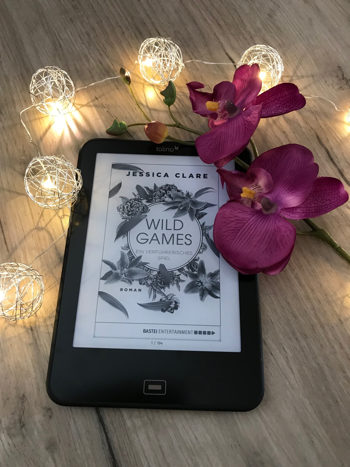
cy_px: 234
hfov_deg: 49.7
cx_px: 175
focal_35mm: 28
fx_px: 377
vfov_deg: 63.4
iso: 64
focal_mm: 3.99
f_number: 1.8
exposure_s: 1/17
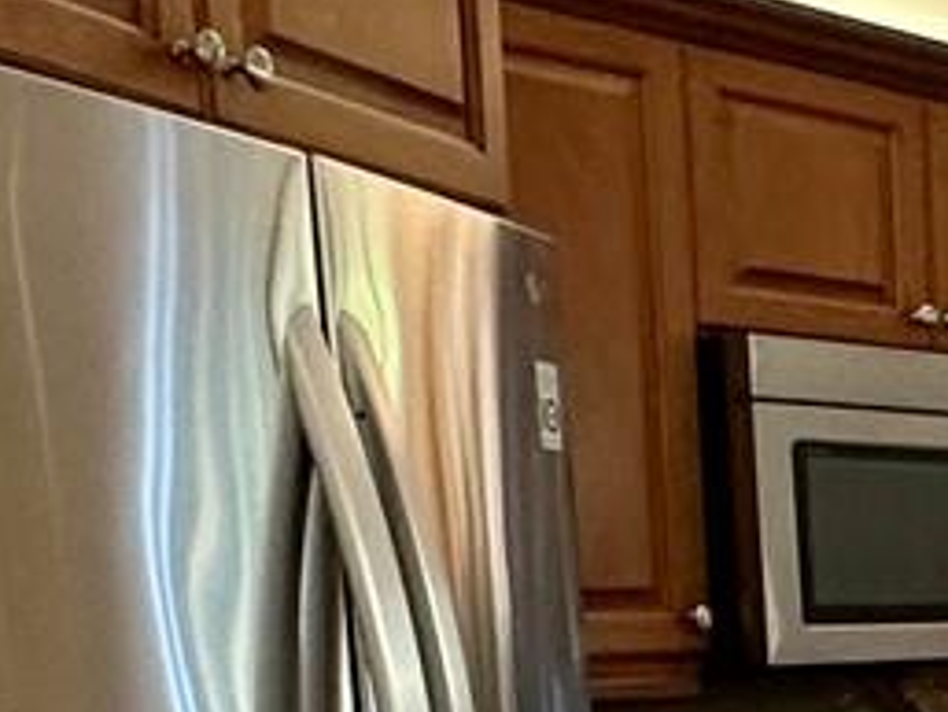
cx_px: 1819
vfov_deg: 16.3
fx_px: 2384
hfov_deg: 17.3
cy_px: 871
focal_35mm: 87
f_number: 2.2
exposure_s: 1/60
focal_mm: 2.22
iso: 320
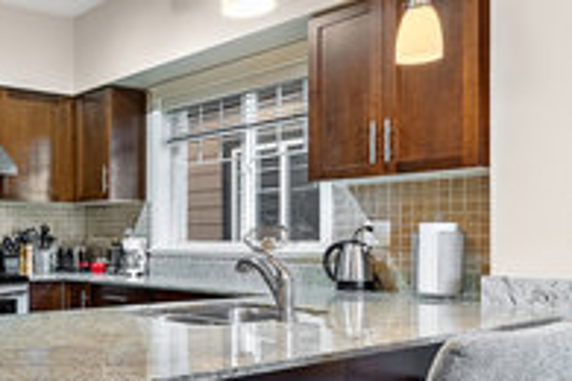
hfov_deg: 43.8
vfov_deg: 34.9
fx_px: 604
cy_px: 237
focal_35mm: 38
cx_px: 7
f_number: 9
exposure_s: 1
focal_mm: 17
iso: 640
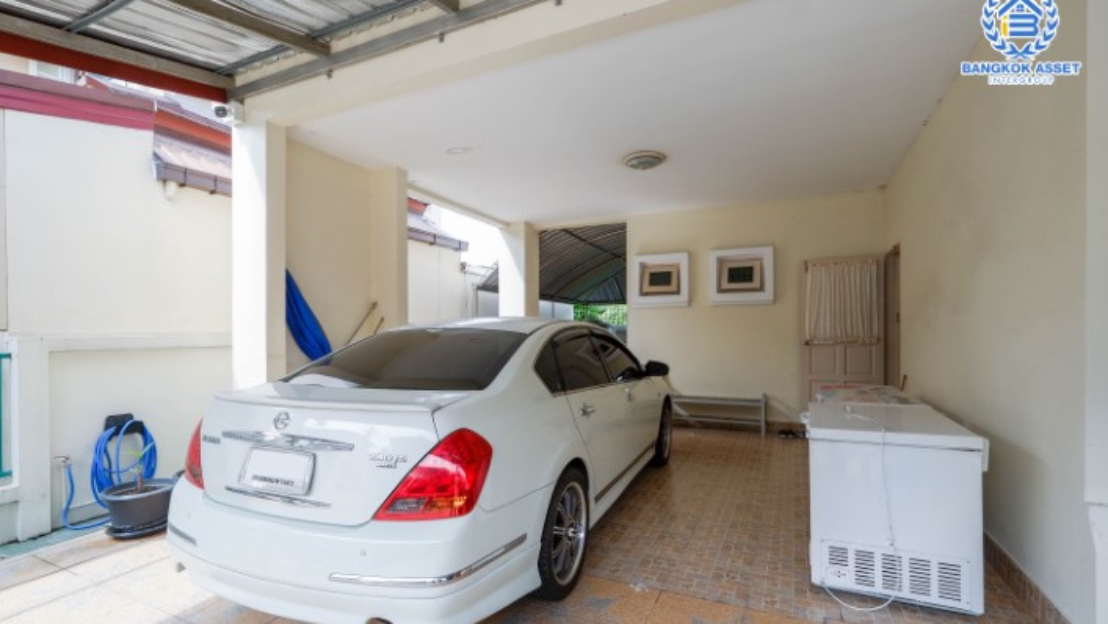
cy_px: 350
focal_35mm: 16
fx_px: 470
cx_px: 545
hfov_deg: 99.4
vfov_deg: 66.9
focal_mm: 10
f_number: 5.6
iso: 400
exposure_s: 1/450
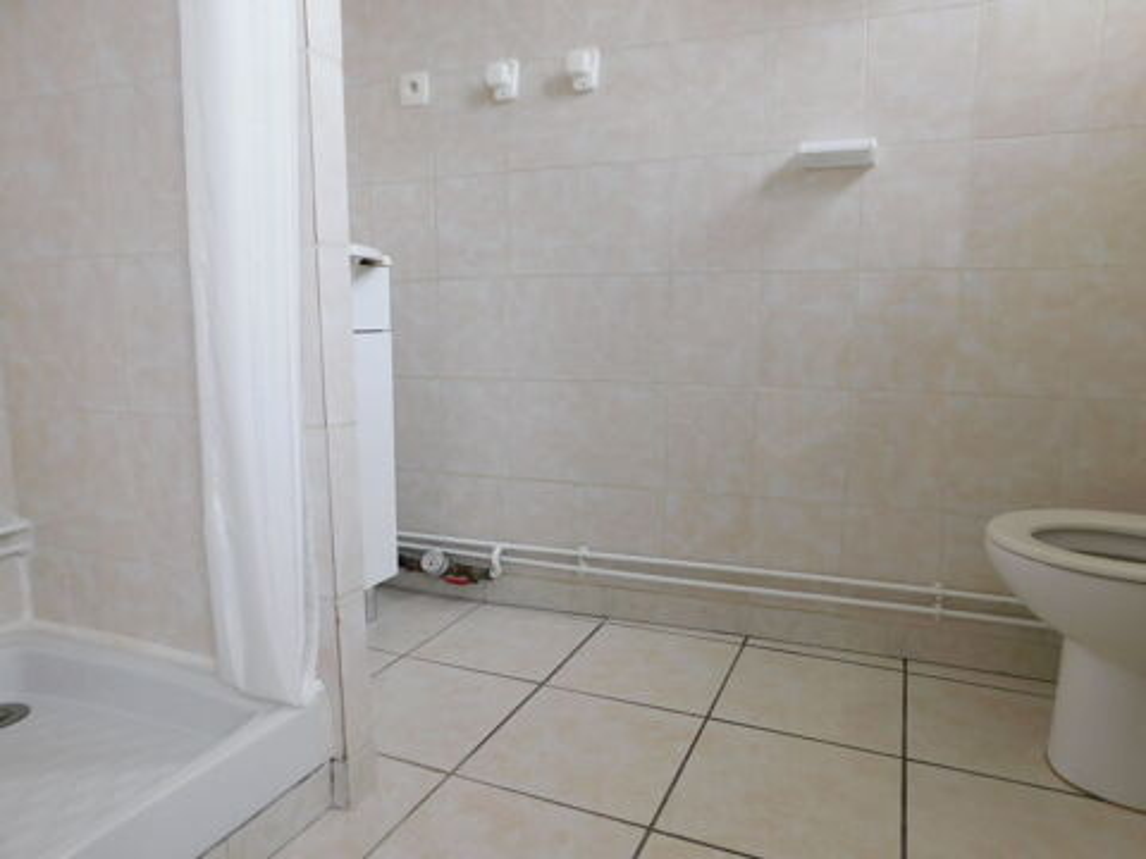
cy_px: 430
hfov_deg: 73.9
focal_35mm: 23
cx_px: 573
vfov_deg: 58.9
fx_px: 761
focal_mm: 4
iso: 125
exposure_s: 1/50
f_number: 3
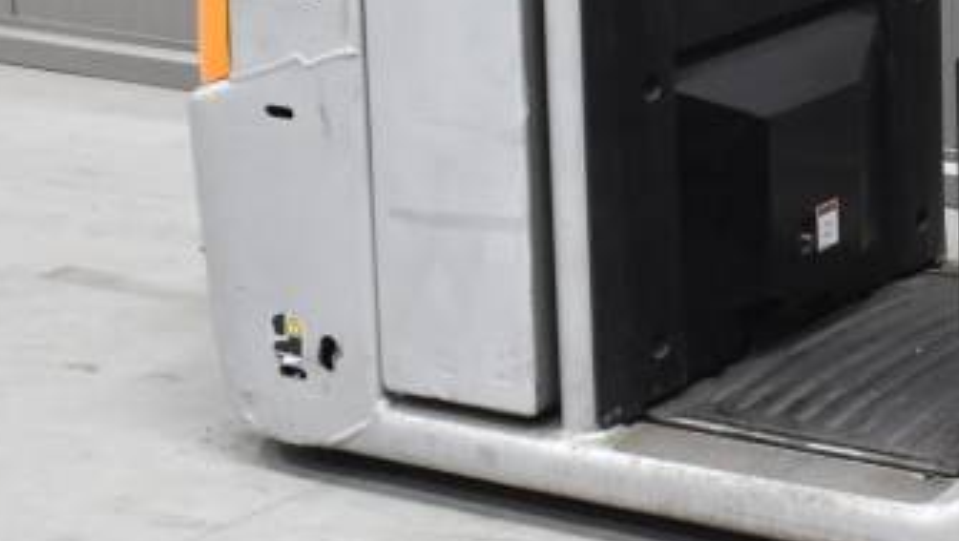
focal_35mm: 135
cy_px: -126
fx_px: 3435
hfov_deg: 15.4
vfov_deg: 8.9
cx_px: 1122
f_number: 5
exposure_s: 1/40
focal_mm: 24
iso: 1600
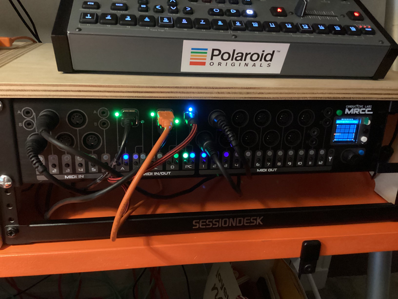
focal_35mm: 31
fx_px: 356
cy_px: 150
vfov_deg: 45.4
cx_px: 199
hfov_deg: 58.4
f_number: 2.4
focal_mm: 3.3
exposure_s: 1/15
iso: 640
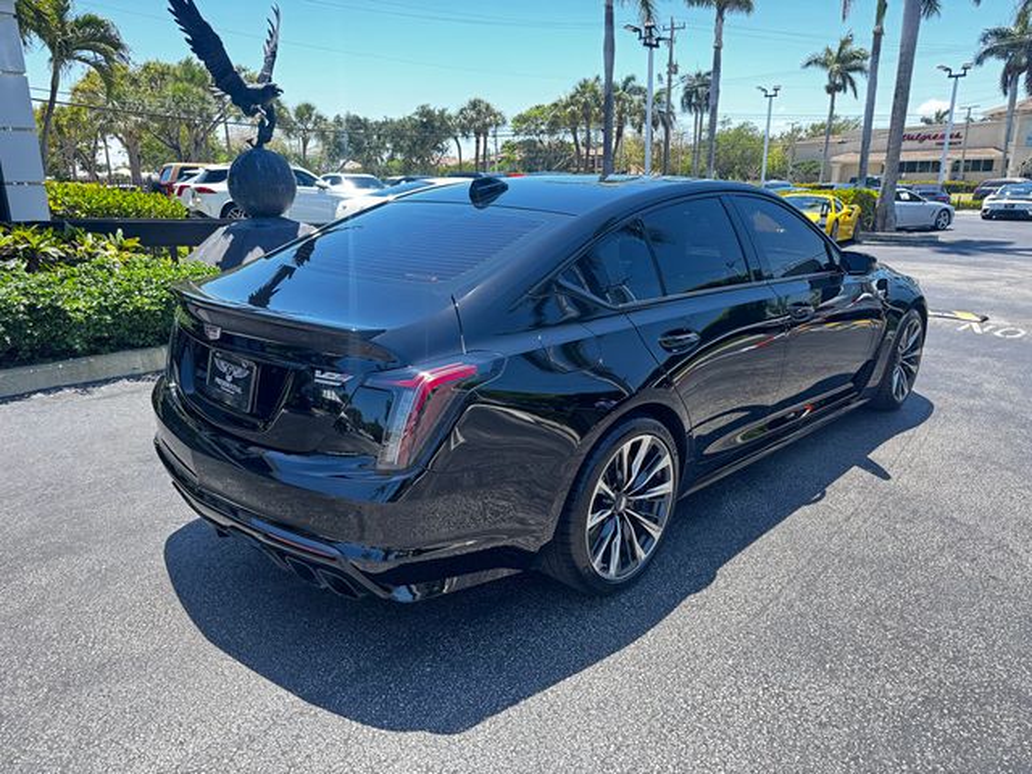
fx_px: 716
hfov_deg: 71.6
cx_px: 516
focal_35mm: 24
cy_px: 387
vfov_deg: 56.8
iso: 80
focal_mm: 6.76
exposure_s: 1/308
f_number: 1.78
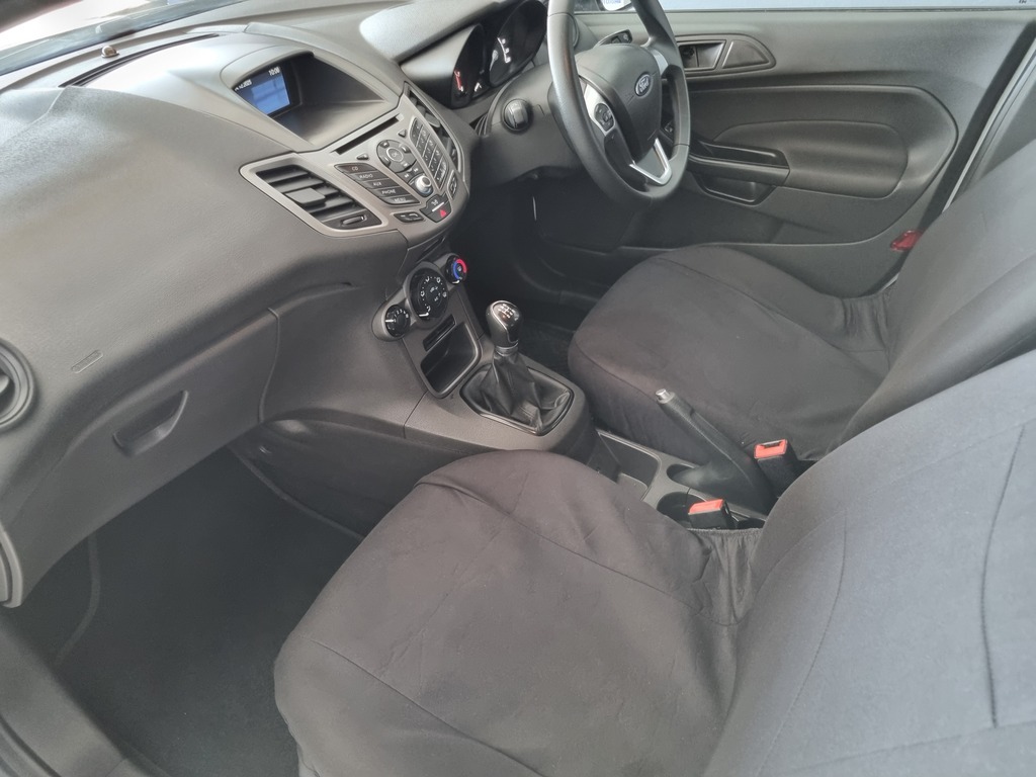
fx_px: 778
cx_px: 518
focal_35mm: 26
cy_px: 388
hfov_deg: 67.3
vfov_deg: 53.1
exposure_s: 1/50
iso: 400
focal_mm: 5.4
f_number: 1.8
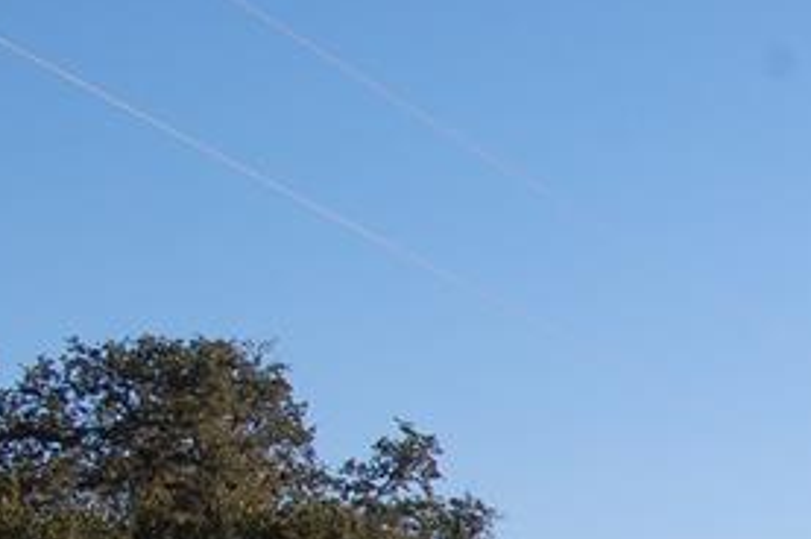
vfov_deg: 10.7
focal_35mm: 122
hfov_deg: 15.3
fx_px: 2745
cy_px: 844
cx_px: 1277
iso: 200
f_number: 9
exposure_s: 1/320
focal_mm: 22
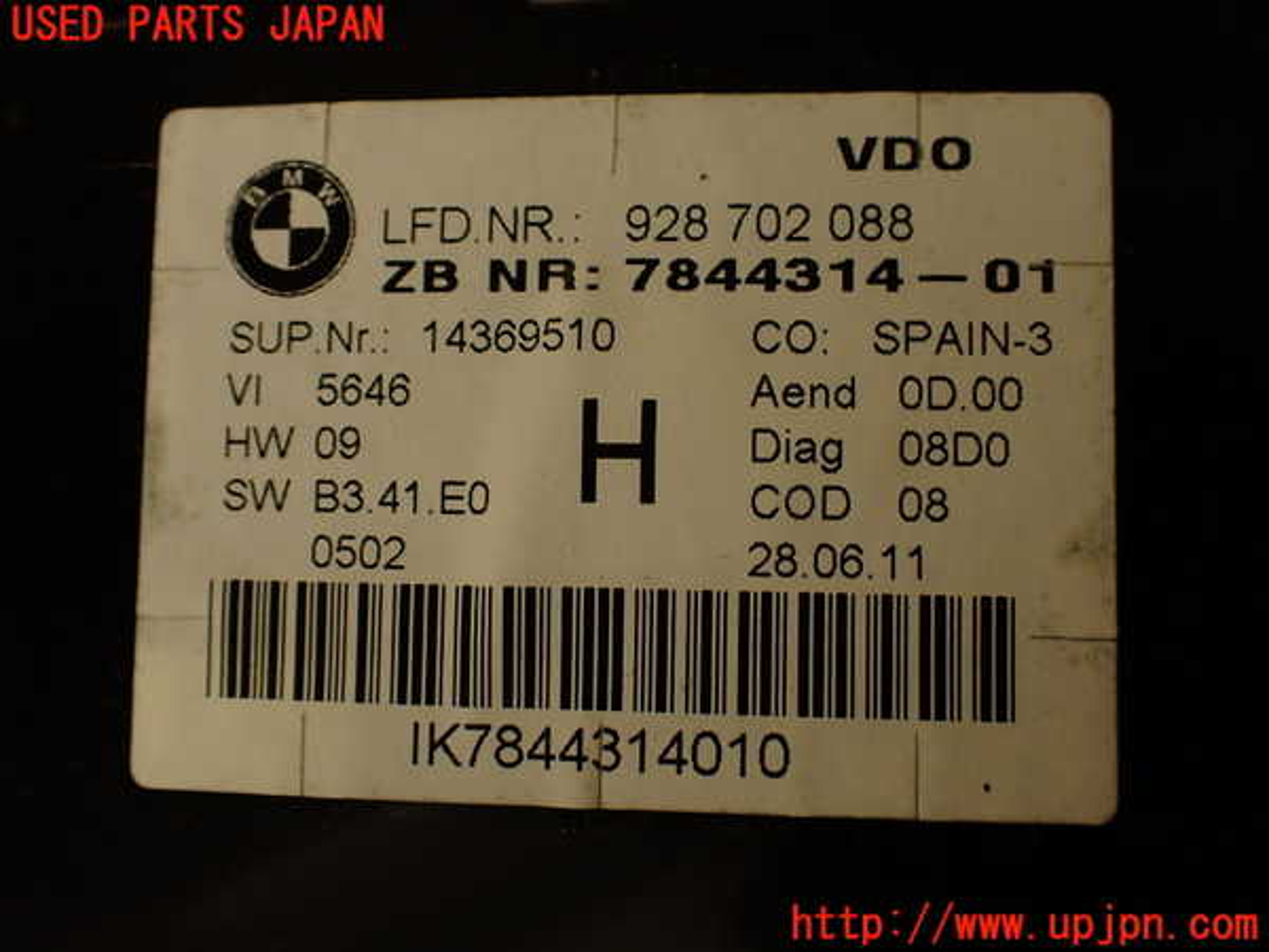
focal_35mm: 32
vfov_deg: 44.2
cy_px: 476
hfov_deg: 56.8
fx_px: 1173
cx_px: 634
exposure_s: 1/80
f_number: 2.4
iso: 100
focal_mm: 5.79
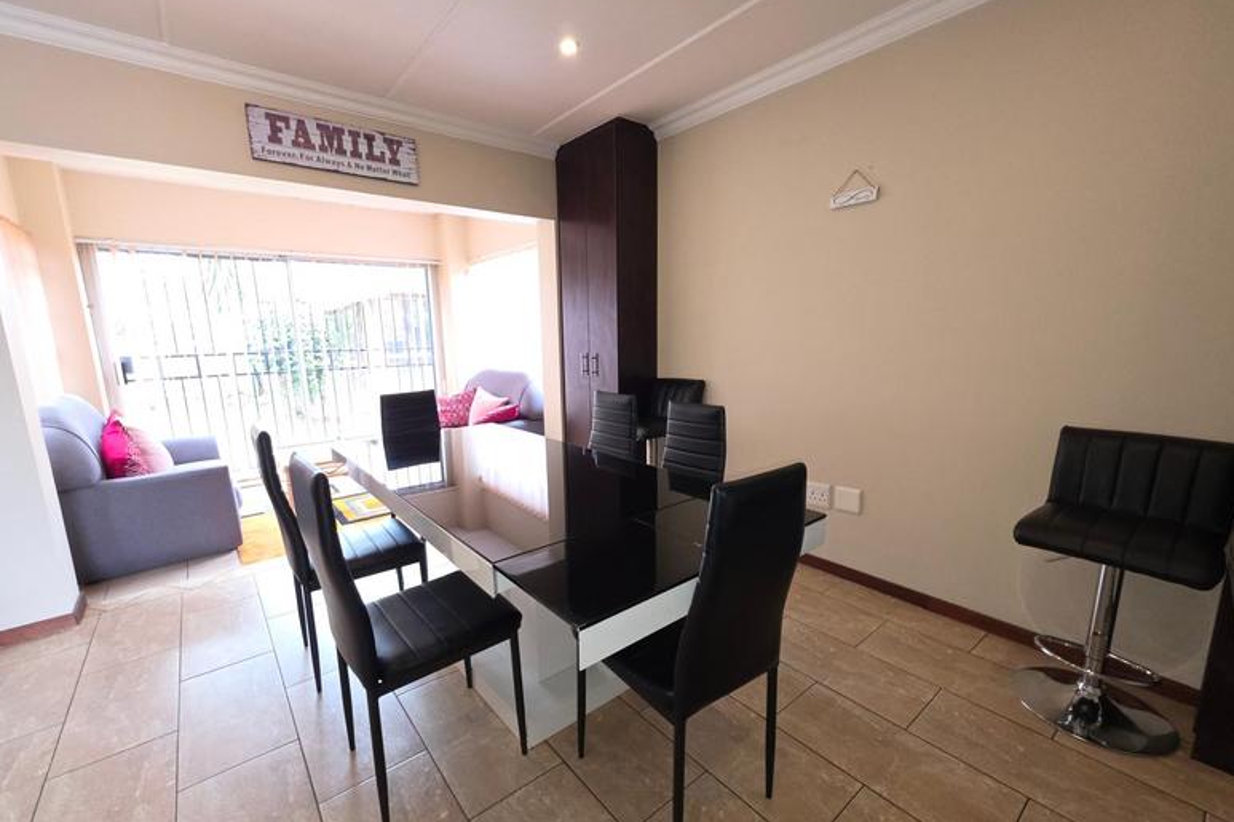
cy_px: 436
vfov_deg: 81.1
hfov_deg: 104.2
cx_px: 600
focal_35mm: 14
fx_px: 480
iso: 200
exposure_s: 1/50
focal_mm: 2.2
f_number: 1.9
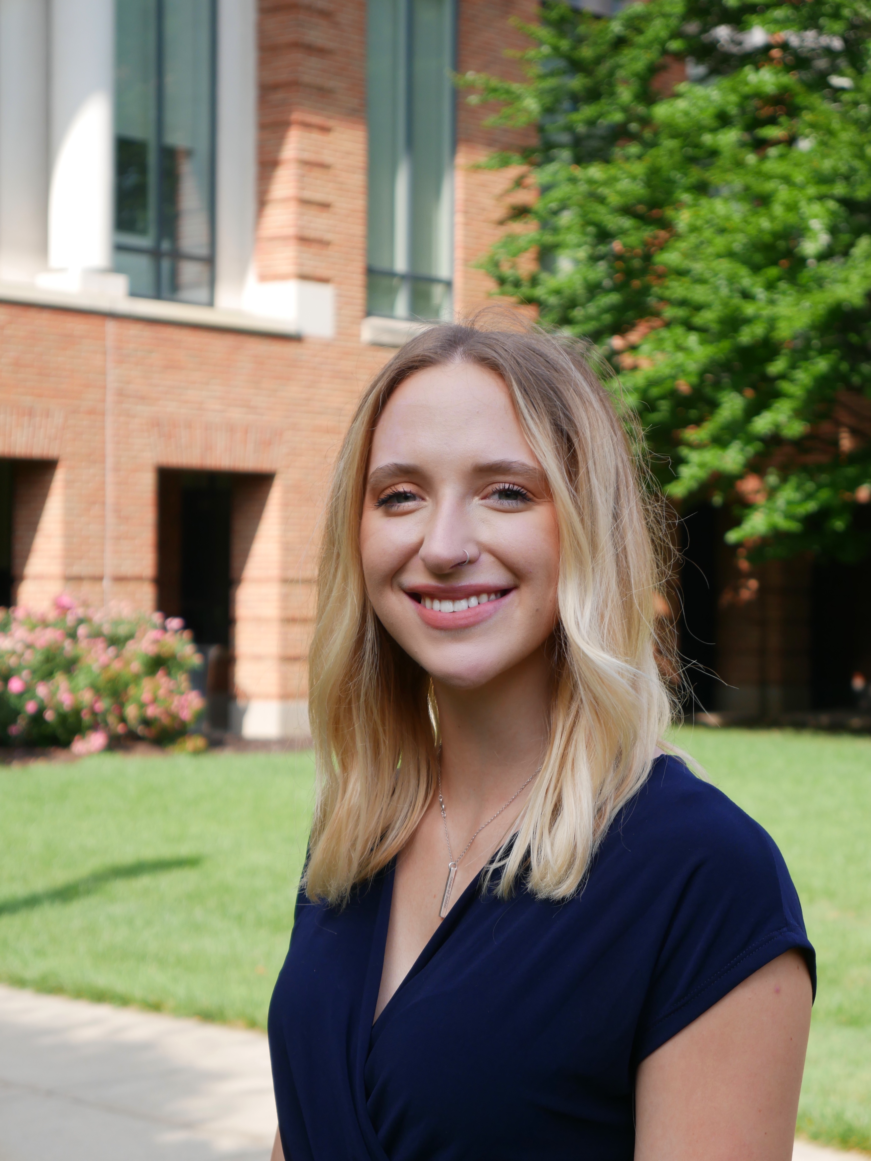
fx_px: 2816
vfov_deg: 23.3
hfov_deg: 17.6
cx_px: 436
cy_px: 580
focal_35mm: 84
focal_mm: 42
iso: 200
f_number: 5.6
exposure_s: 1/320
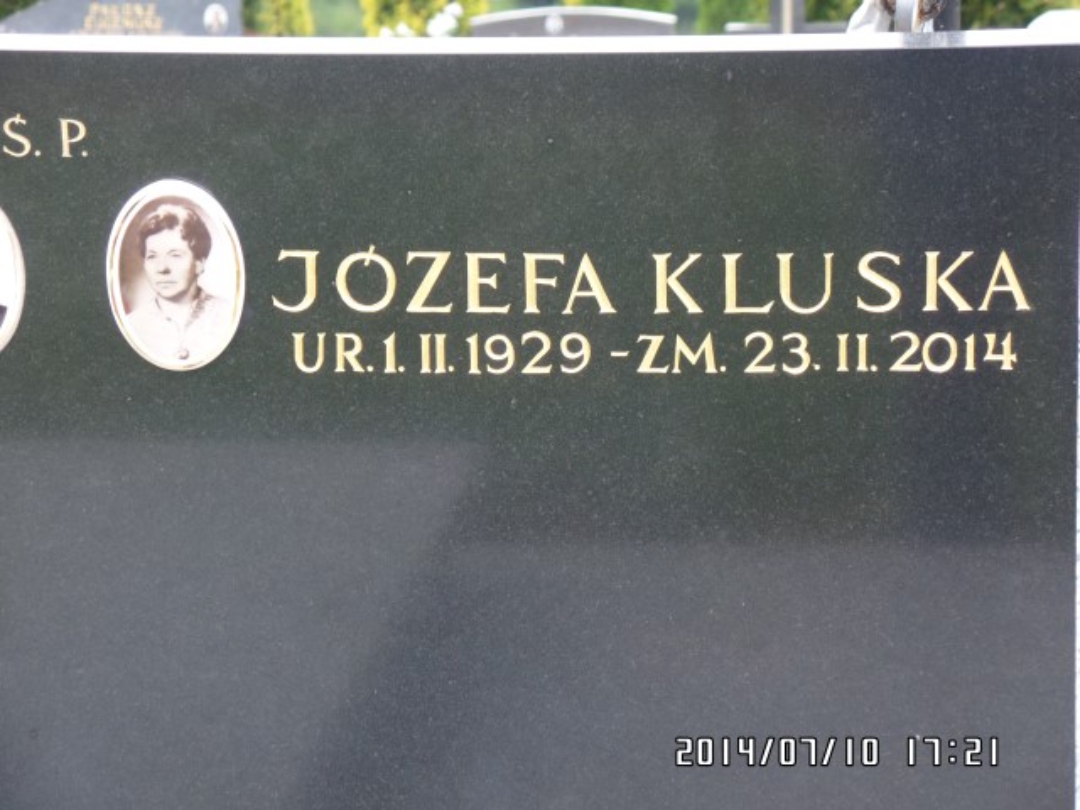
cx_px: 540
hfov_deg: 14.0
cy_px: 405
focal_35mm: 141
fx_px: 4399
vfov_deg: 10.5
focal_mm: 25.2
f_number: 4.2
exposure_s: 1/60
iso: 160
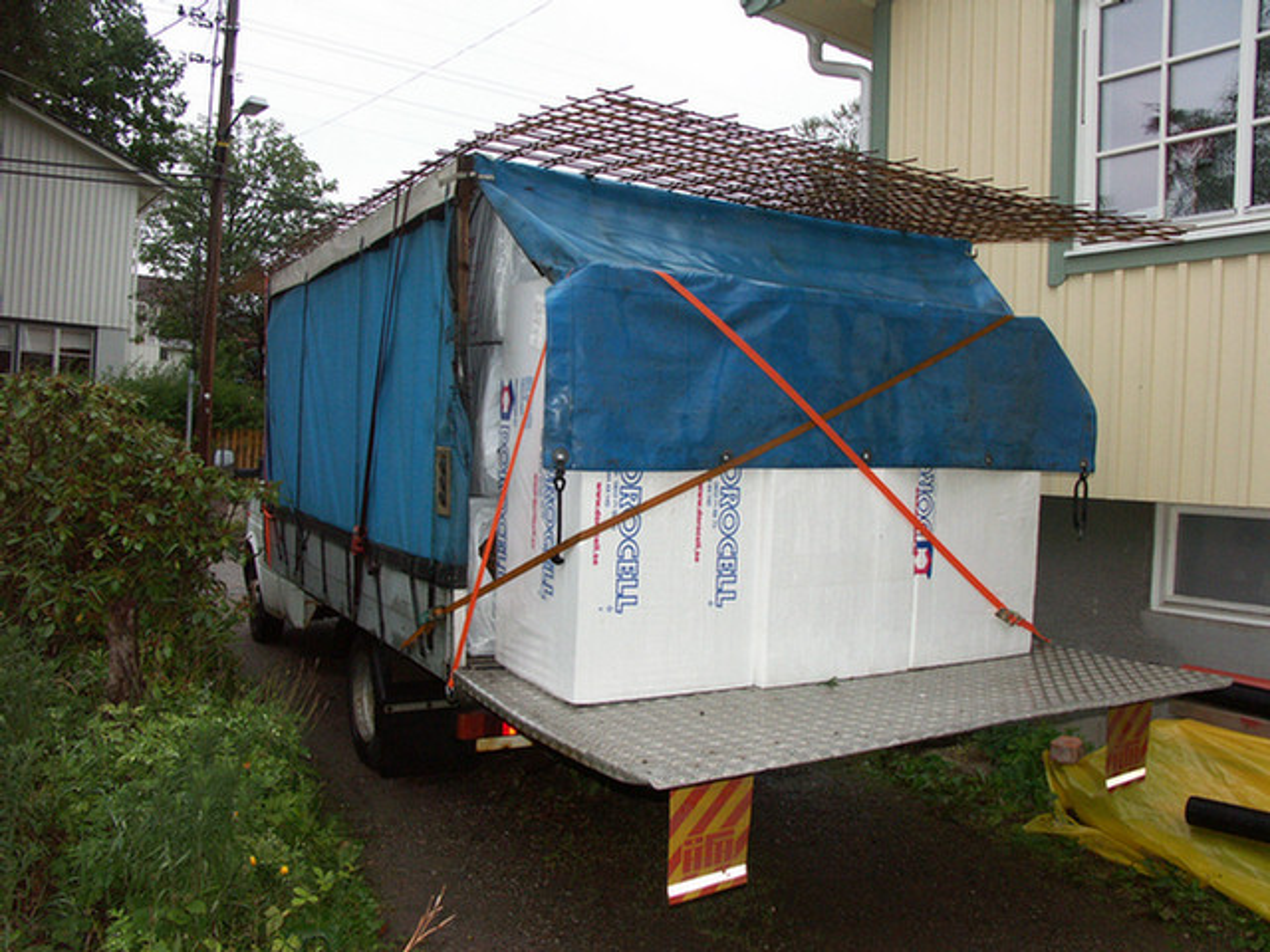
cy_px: 476
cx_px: 635
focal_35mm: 28
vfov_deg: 49.7
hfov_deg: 63.4
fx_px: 1027
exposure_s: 1/800
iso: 200
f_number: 4
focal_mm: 7.21
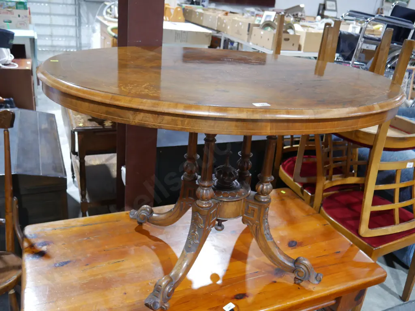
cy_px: 156
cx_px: 208
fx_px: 360
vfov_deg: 46.8
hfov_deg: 59.9
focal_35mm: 30
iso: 1250
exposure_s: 1/60
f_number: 4
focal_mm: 15
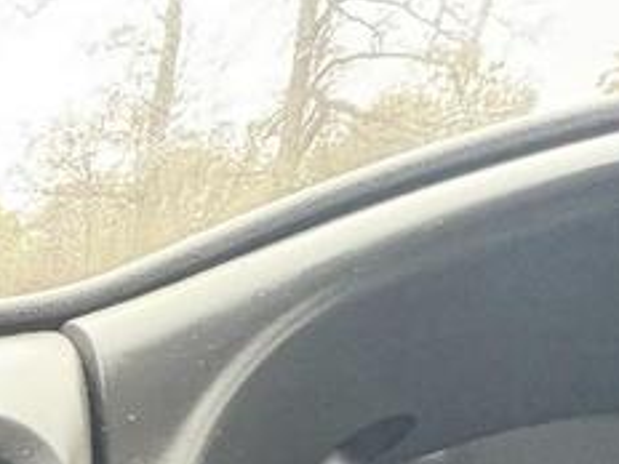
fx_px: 966
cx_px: -411
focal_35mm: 54
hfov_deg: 23.8
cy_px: 851
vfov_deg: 19.6
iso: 800
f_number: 2.2
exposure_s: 1/48
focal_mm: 2.22
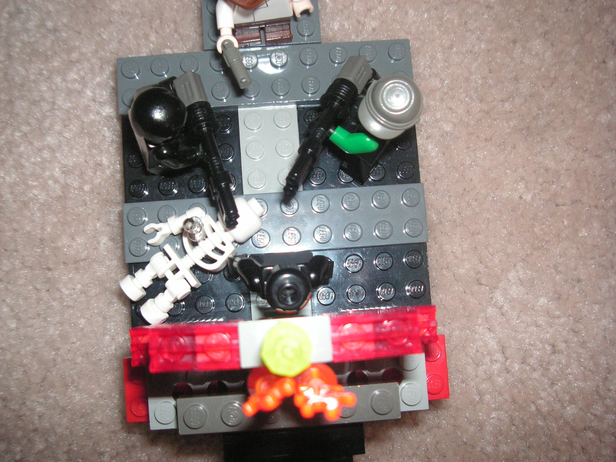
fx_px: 676
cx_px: 308
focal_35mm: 38
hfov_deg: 49.0
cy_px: 231
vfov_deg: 37.7
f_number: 3.3
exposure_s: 1/45
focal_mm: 6.3
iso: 160
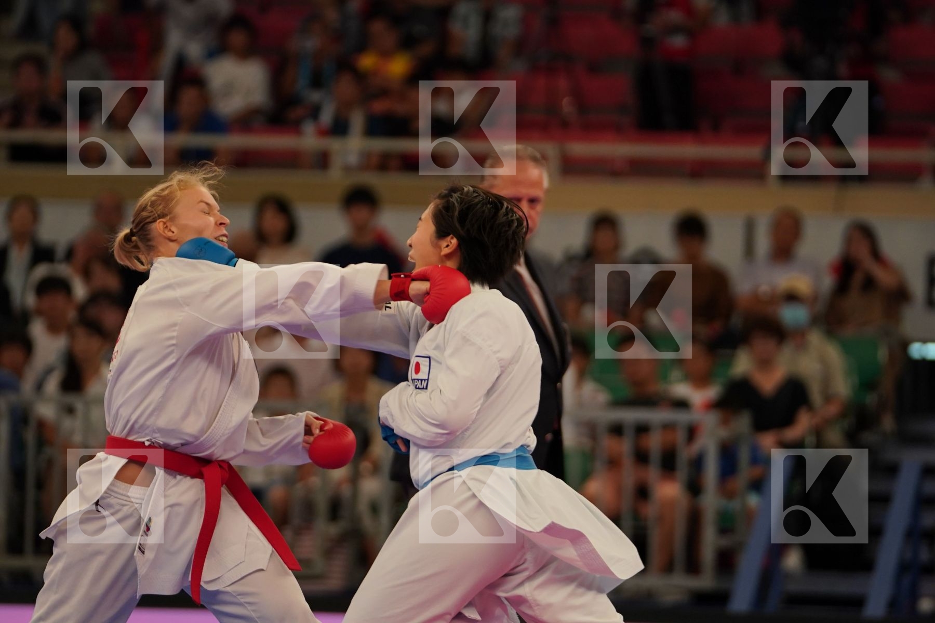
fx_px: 6648
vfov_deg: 5.4
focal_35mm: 256
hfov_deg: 8.0
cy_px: 312
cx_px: 468
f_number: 2.8
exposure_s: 1/1000
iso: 1250
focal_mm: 171
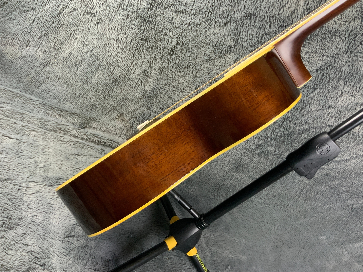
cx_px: 182
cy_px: 136
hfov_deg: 61.7
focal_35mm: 29
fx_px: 304
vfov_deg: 48.2
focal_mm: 3
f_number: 1.8
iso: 250
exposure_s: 1/60
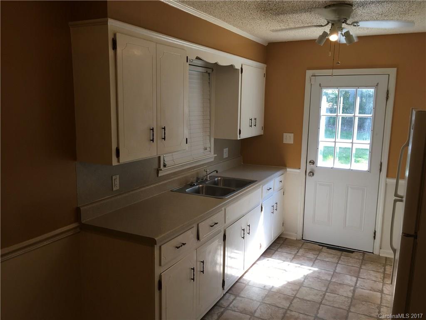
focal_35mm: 29
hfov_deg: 61.7
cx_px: 213
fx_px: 357
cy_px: 160
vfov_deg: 48.2
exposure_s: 1/60
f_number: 2.2
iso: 32
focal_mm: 4.15
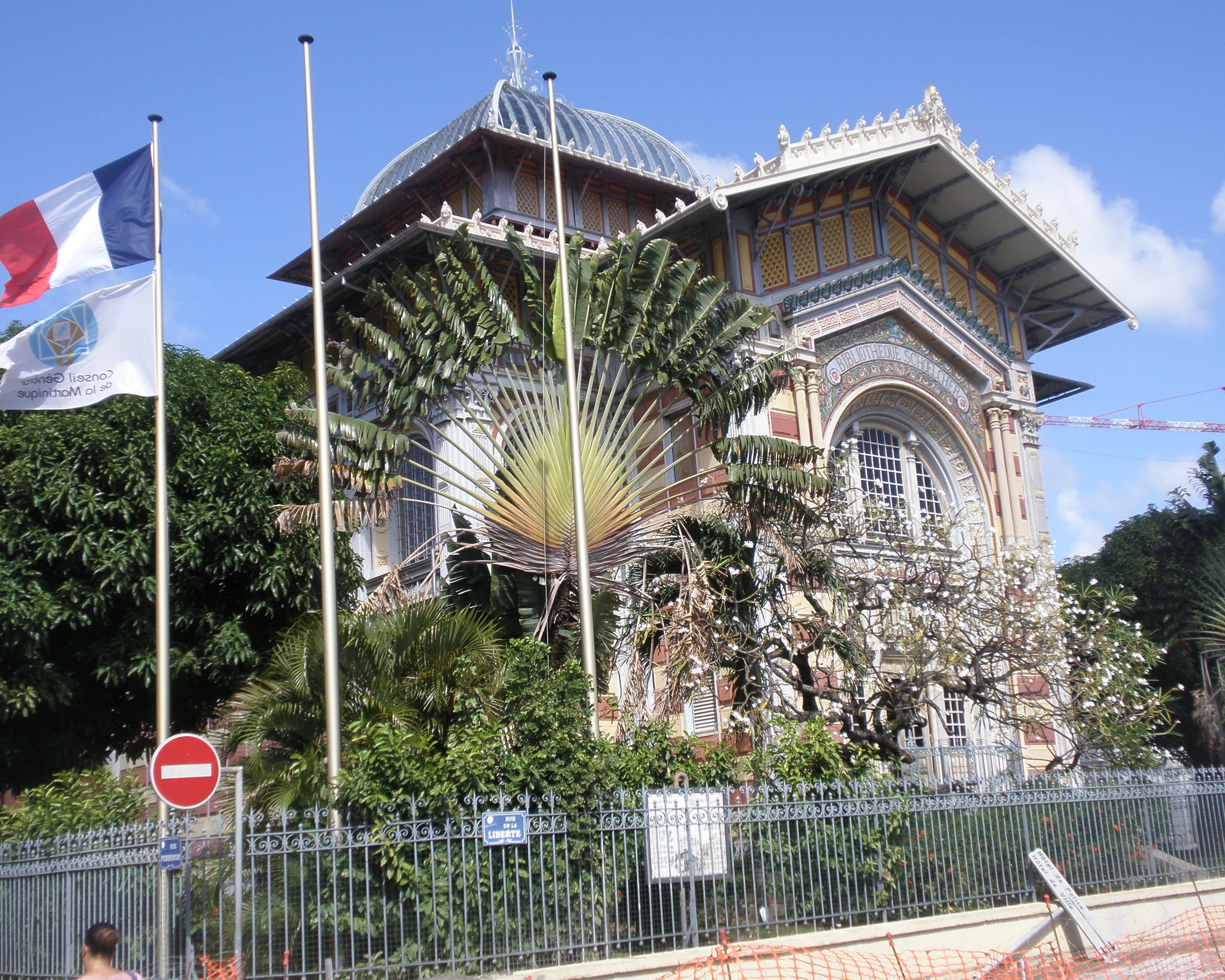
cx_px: 633
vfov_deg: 35.7
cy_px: 491
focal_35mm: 42
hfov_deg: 43.8
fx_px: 1523
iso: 64
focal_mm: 7.1
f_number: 3.7
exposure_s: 1/500
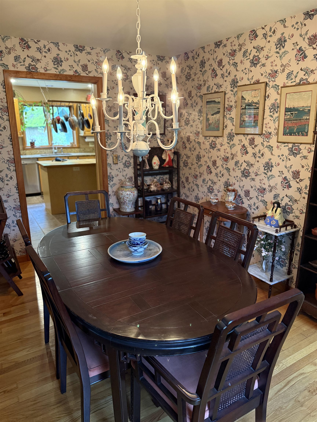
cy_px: 211
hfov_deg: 56.8
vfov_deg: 71.6
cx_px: 158
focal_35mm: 24
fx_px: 293
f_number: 1.78
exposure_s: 1/40
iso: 640
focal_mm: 6.76
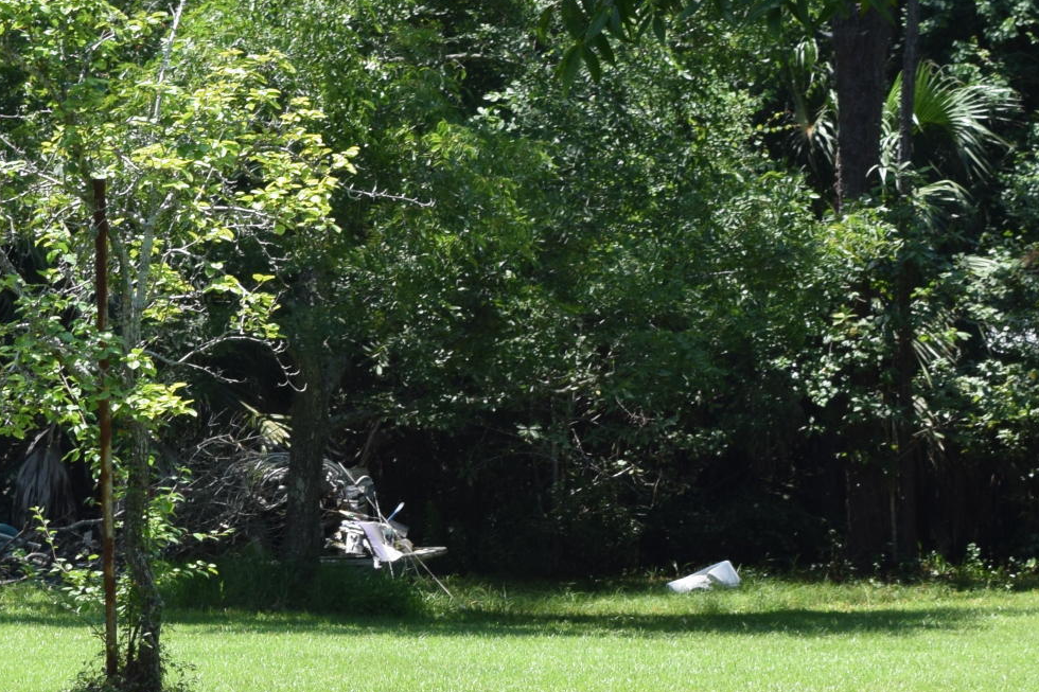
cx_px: 444
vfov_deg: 5.4
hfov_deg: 8.2
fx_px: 7287
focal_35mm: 253
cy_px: 368
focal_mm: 55
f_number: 8
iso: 200
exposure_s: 1/250
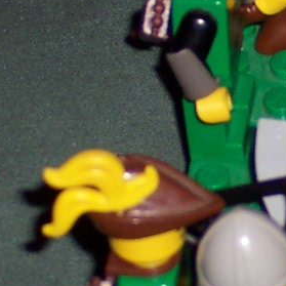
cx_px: 381
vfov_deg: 3.2
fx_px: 5122
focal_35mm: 548
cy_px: 220
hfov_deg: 3.2
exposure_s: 1/125
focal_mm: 22.4
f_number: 4.9
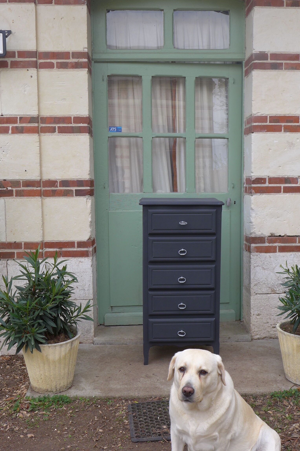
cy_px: 236
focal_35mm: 37
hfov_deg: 35.9
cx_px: 158
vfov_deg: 51.9
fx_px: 463
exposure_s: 1/160
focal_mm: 6.3
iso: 80
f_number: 2.8
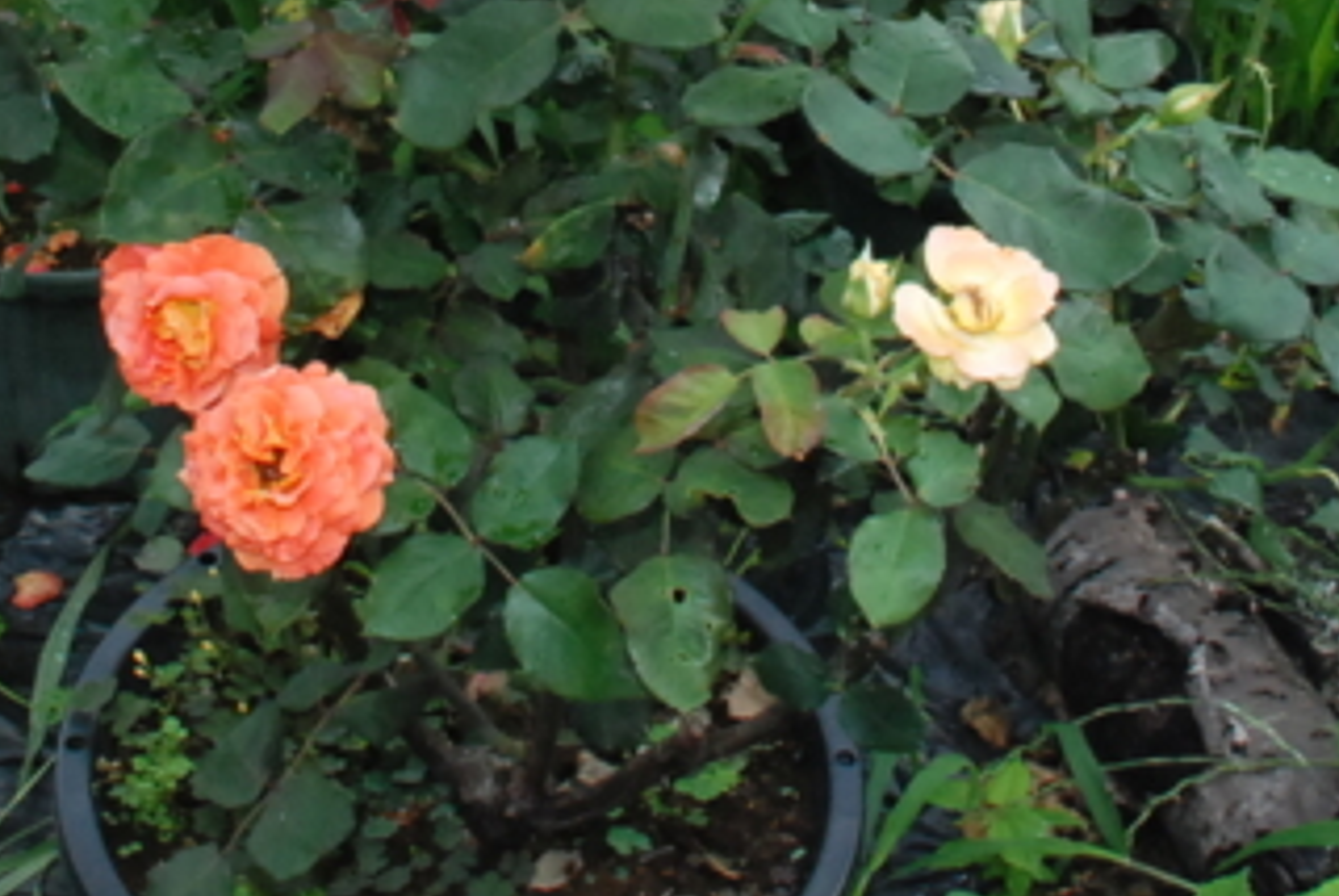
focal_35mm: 90
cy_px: -121
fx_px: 3350
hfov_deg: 22.6
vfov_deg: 14.8
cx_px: 603
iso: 1600
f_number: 16
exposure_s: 1/200
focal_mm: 24
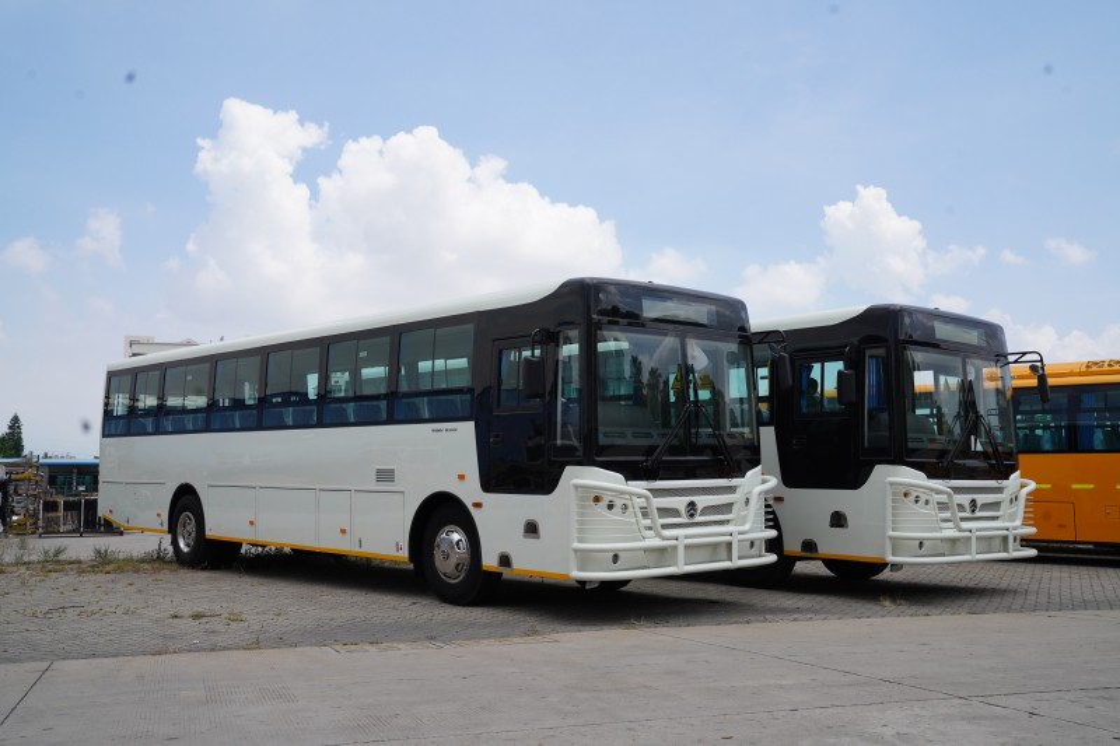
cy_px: 373
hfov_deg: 54.4
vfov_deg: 37.8
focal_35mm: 35
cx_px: 560
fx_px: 1089
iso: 500
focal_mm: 35
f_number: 9
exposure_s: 1/1000
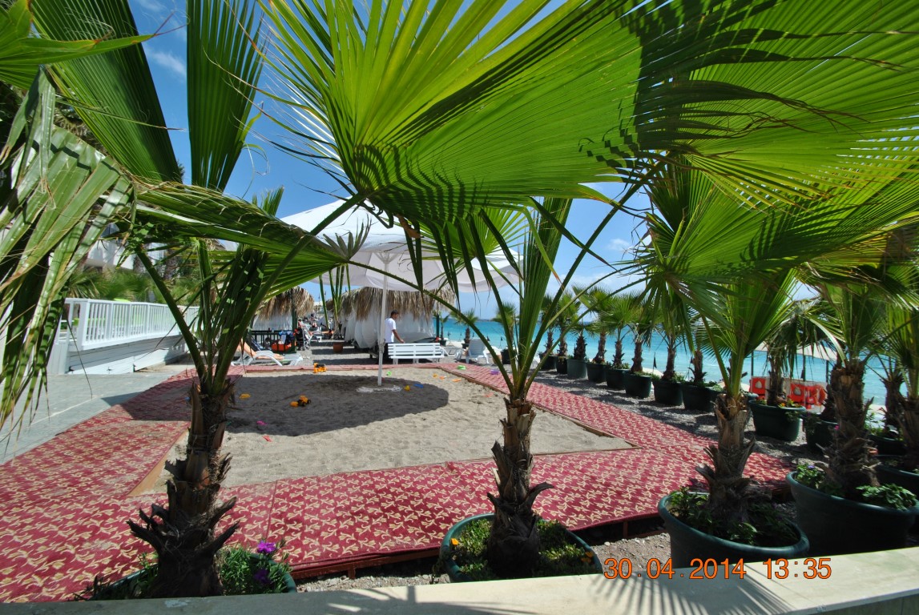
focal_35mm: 15
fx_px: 383
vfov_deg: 77.5
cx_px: 460
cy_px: 308
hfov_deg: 100.3
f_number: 9
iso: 100
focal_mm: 10
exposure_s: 1/320
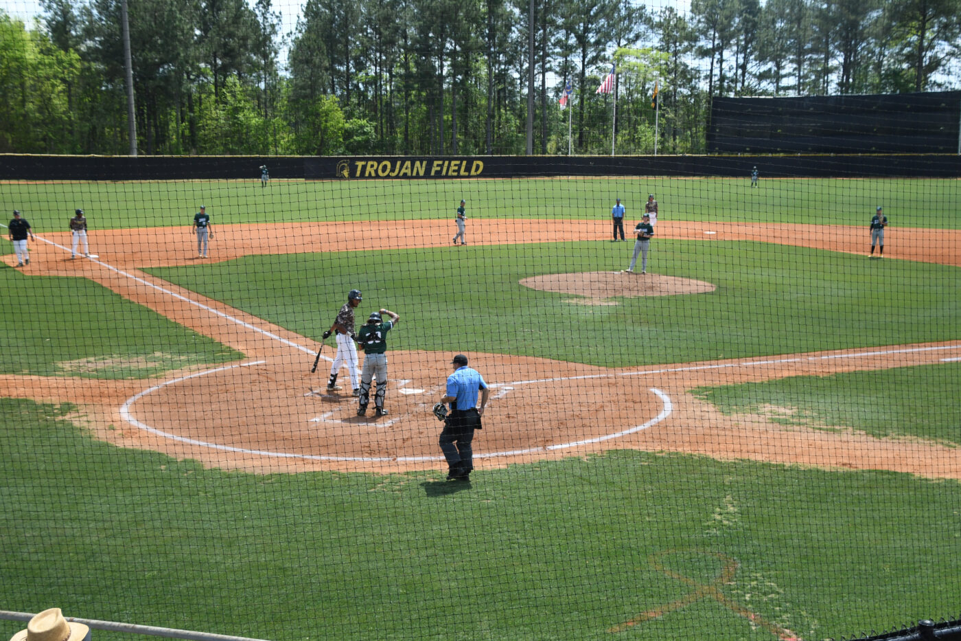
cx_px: 480
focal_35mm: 48
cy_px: 320
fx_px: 1281
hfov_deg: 41.1
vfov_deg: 28.1
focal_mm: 32
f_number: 4.5
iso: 500
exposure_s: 1/3200
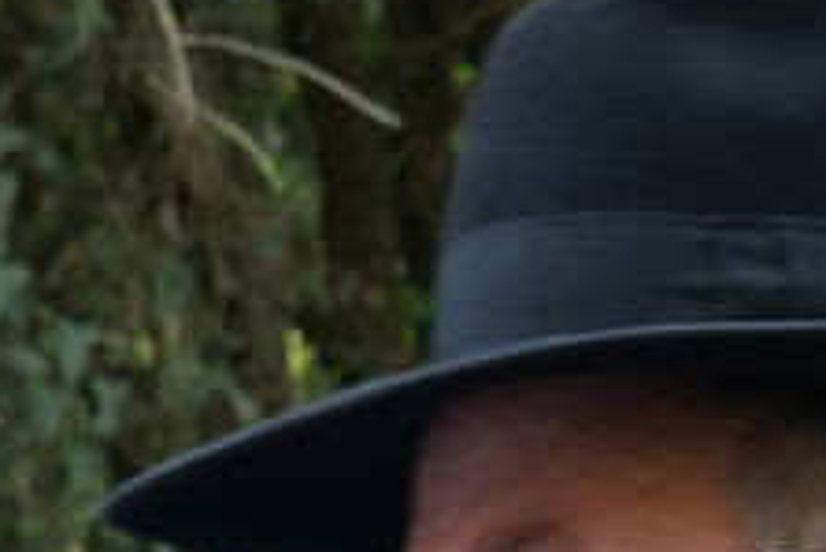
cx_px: 504
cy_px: 1050
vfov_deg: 4.3
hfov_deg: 6.6
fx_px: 7209
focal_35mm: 314
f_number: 5.3
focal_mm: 50
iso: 200
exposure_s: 1/60
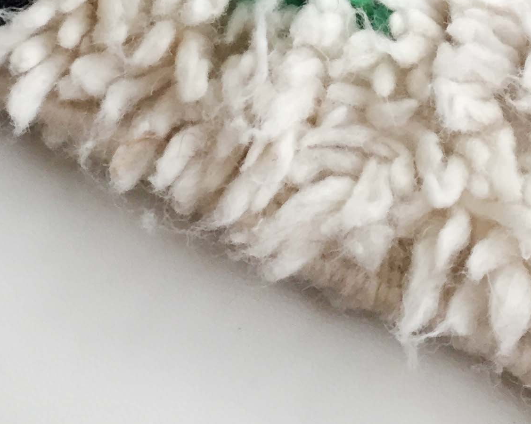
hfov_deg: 23.1
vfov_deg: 16.7
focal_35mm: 82
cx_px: 371
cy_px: -240
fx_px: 1288
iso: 80
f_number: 2.2
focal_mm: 4.15
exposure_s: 1/33
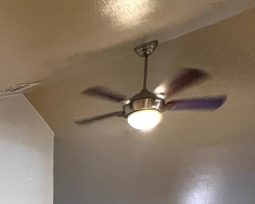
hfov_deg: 39.0
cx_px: 14
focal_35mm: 43
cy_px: 275
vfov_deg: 27.9
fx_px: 324
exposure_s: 1/60
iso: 320
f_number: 1.8
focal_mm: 1.57
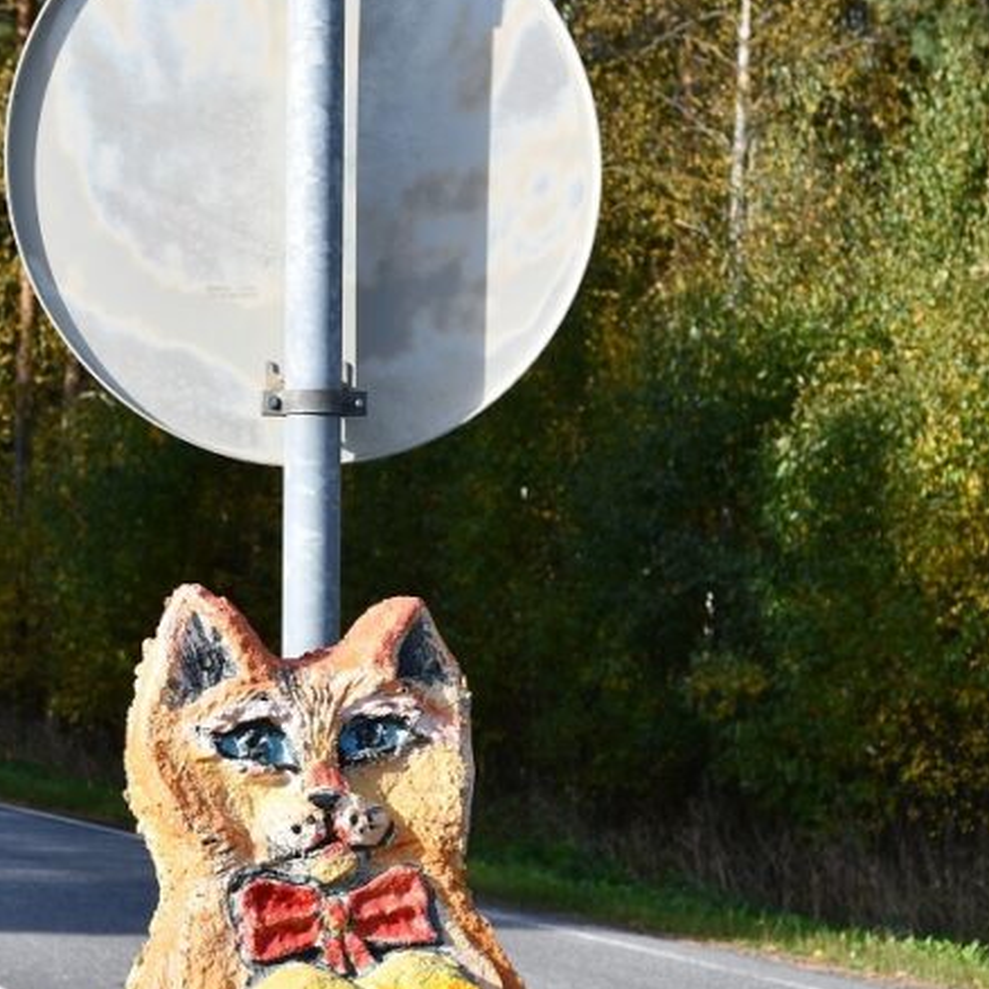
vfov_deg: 16.8
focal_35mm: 103
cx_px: 389
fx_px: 3329
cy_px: 689
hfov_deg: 16.9
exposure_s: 1/200
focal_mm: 35
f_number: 7.1
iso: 100
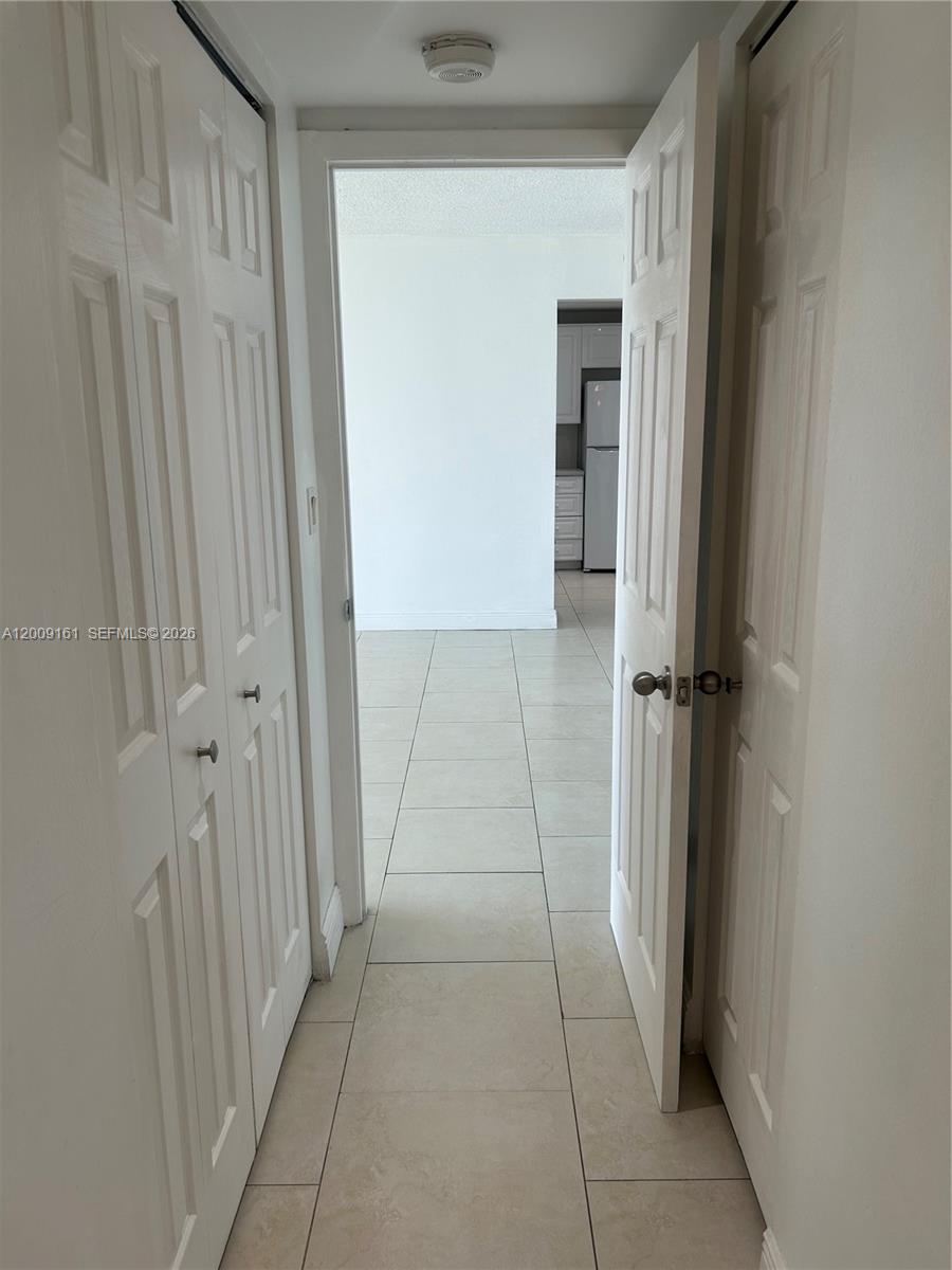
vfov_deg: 67.3
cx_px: 476
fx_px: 953
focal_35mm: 26
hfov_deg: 53.1
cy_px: 635
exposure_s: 1/127
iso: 32
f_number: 1.5
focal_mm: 5.7
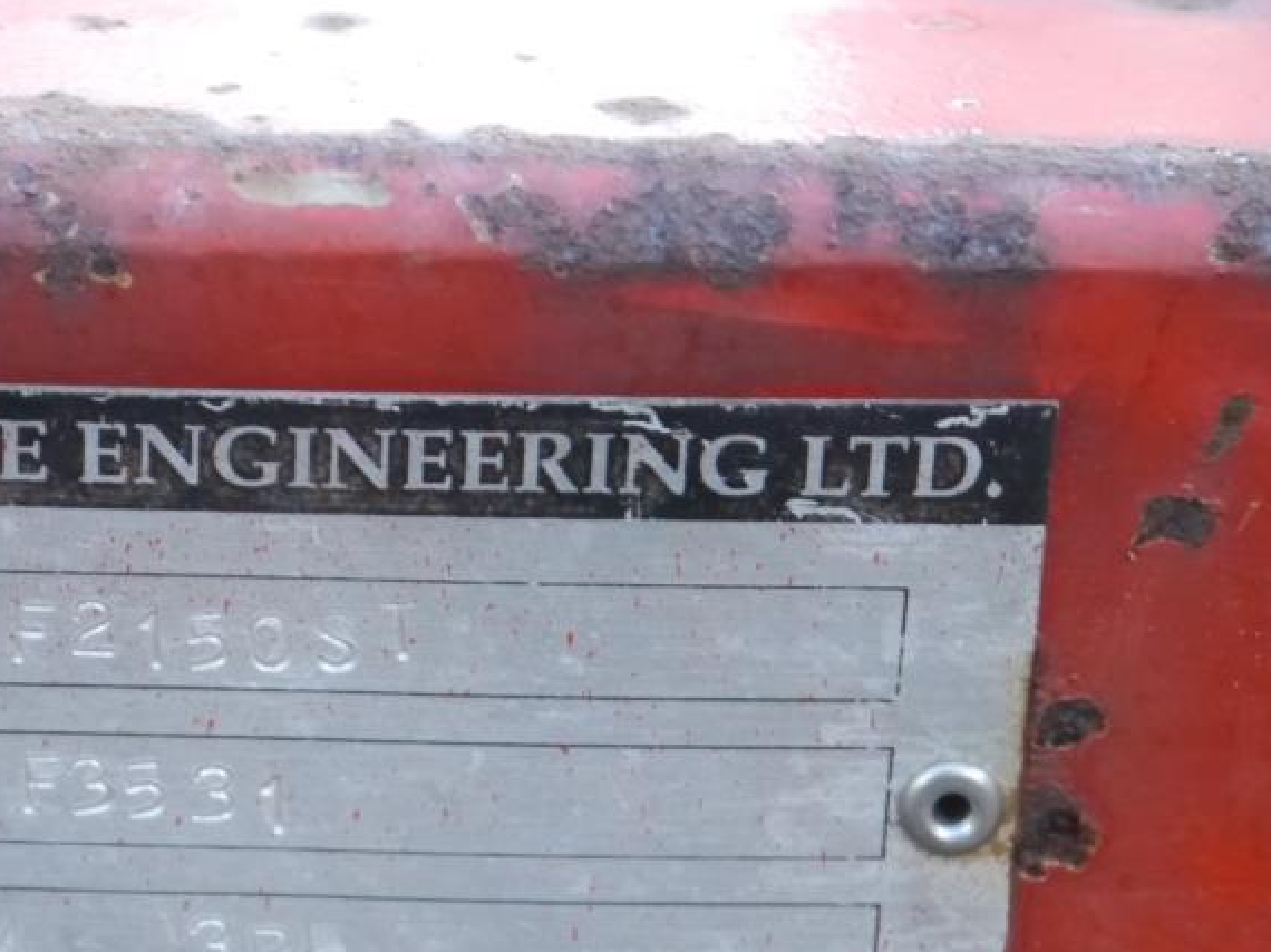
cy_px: 834
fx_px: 5542
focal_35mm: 151
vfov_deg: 9.8
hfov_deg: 13.0
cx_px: 256
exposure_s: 1/80
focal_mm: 42
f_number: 5.6
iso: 800
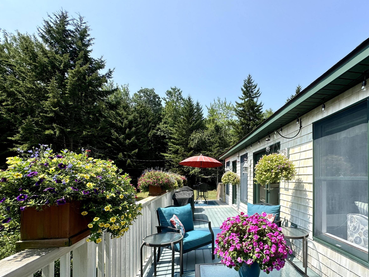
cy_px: 175
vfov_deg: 70.3
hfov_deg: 86.4
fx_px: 192
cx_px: 226
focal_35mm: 18
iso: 50
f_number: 2.2
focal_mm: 2.22
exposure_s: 1/1126
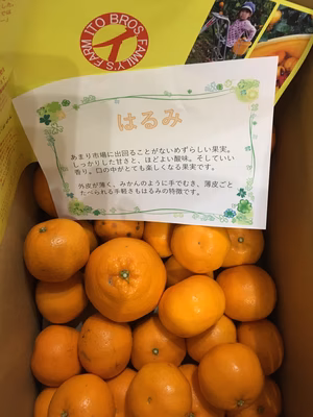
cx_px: 156
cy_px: 208
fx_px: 350
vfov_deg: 61.7
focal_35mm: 29
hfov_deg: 48.2
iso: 200
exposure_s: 1/30
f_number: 2.2
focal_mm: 4.15
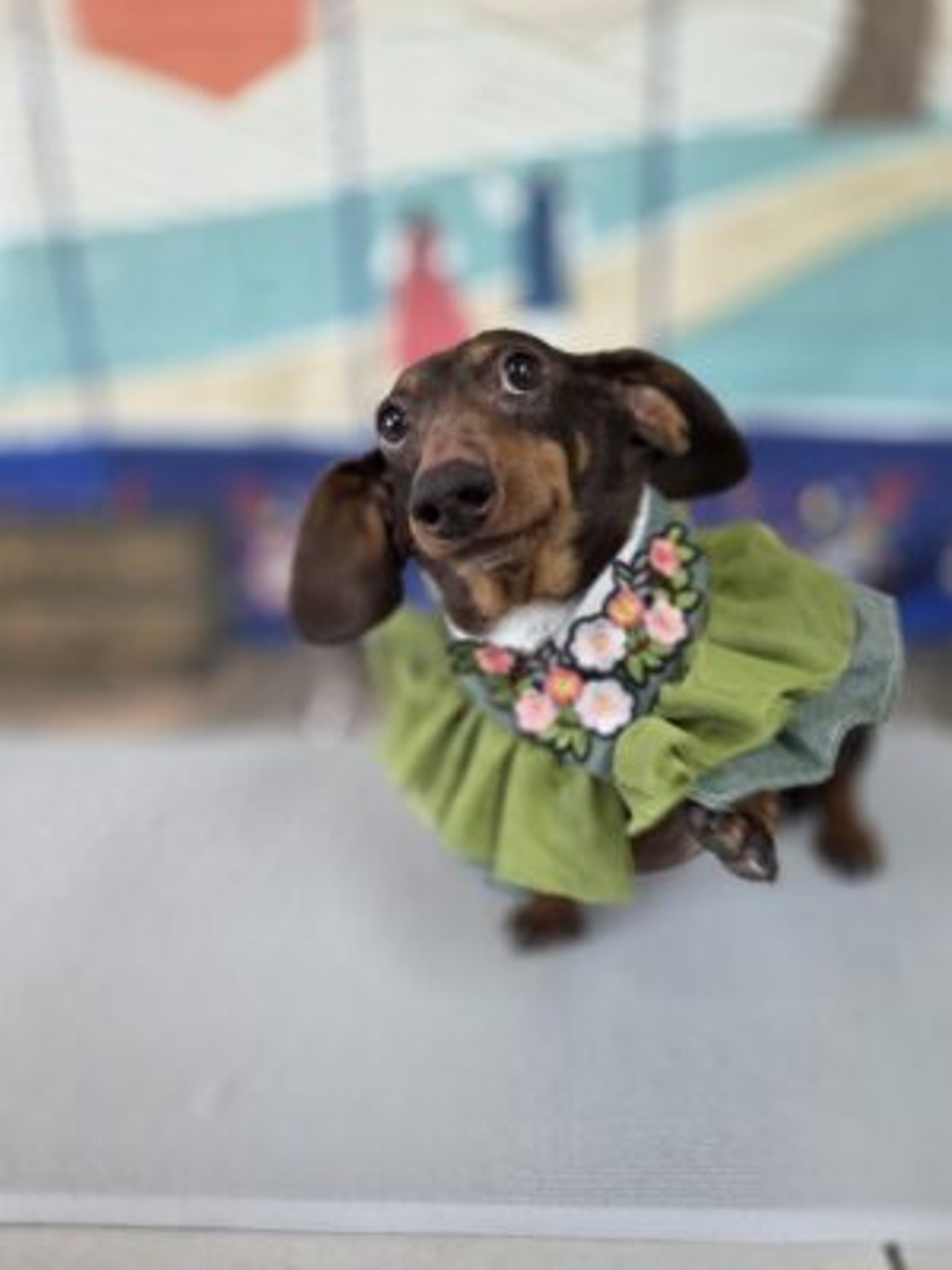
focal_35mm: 23
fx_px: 843
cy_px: 635
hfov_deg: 58.9
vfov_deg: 73.9
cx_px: 476
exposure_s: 1/120
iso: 200
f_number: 1.7
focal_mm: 6.3
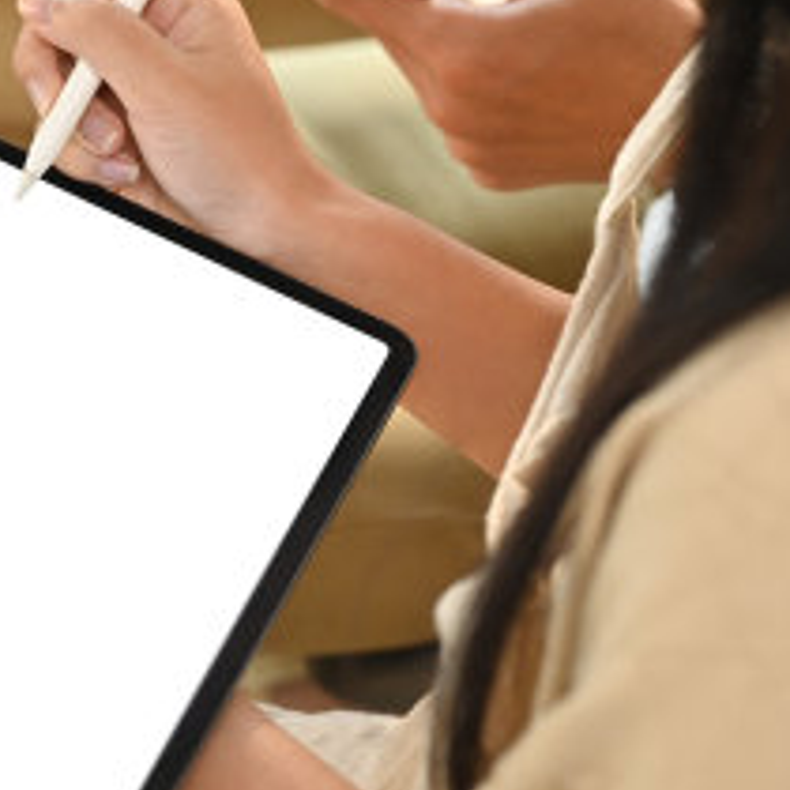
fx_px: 3202
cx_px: 361
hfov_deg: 14.1
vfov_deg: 14.1
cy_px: 324
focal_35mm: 124
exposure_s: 1/60
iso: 400
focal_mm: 50
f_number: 4
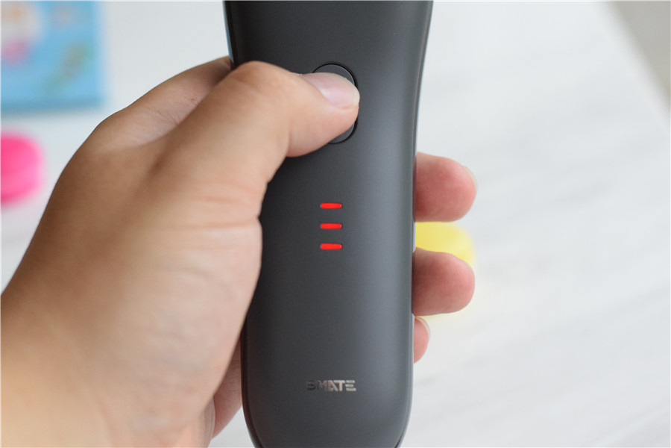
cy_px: 224
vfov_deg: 18.2
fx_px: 1398
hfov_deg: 27.0
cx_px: 336
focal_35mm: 75
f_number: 3.5
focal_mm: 50
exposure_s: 1/4000
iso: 4000
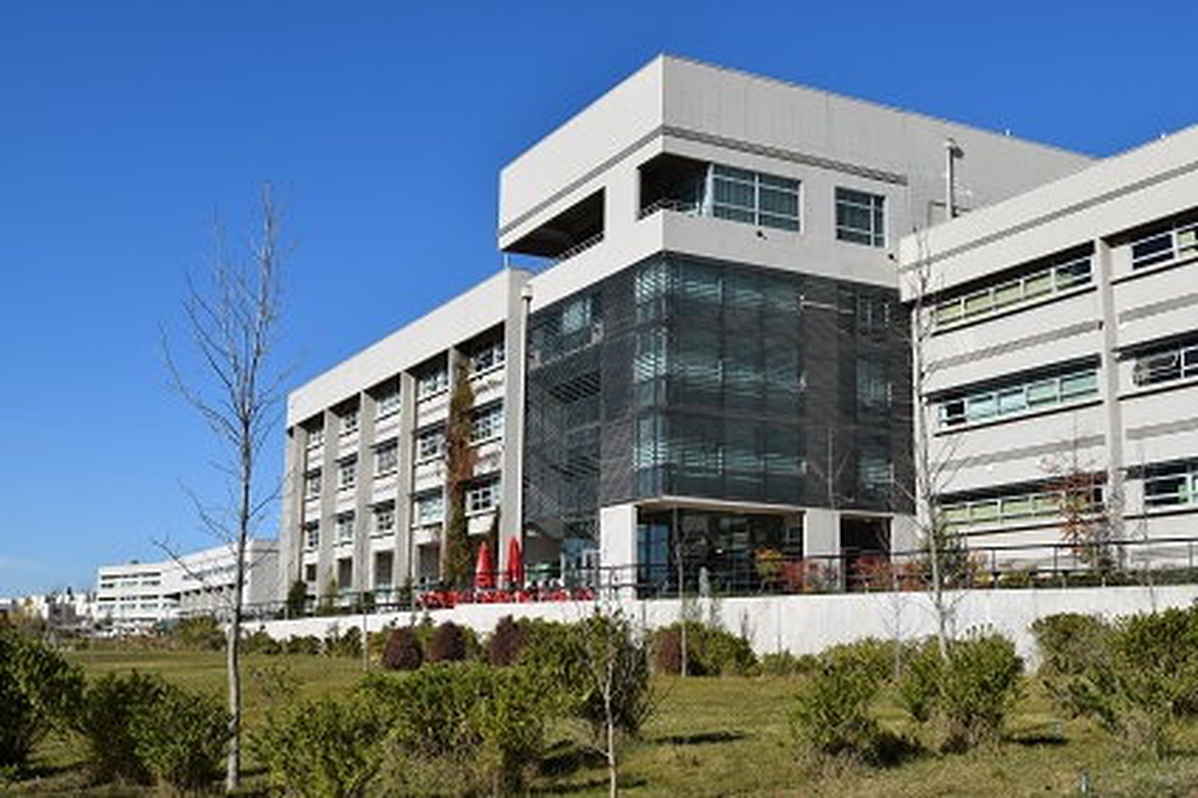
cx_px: 599
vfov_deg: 30.8
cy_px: 399
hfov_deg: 45.0
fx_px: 1447
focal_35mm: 44
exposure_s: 1/500
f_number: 11
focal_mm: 29
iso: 200
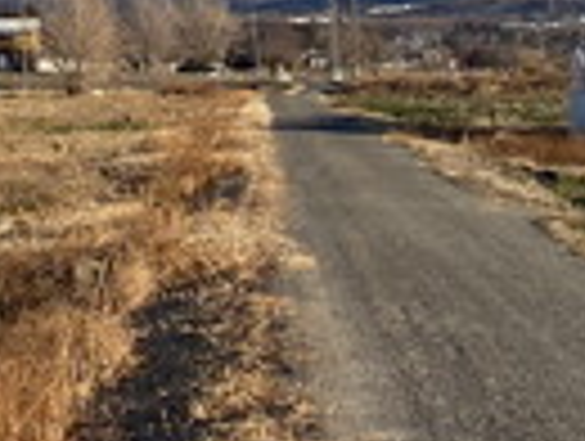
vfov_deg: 11.1
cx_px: -266
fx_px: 2167
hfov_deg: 14.4
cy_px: -270
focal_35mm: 128
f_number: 1.8
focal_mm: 4.25
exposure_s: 1/2183
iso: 32
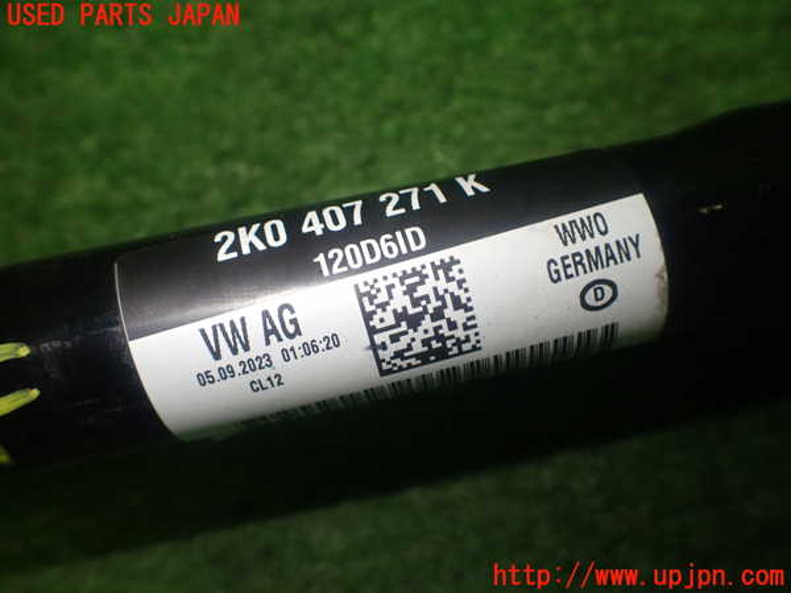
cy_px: 296
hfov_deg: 60.0
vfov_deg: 46.8
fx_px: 686
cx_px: 396
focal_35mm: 30
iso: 200
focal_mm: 5.4
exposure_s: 1/125
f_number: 2.3
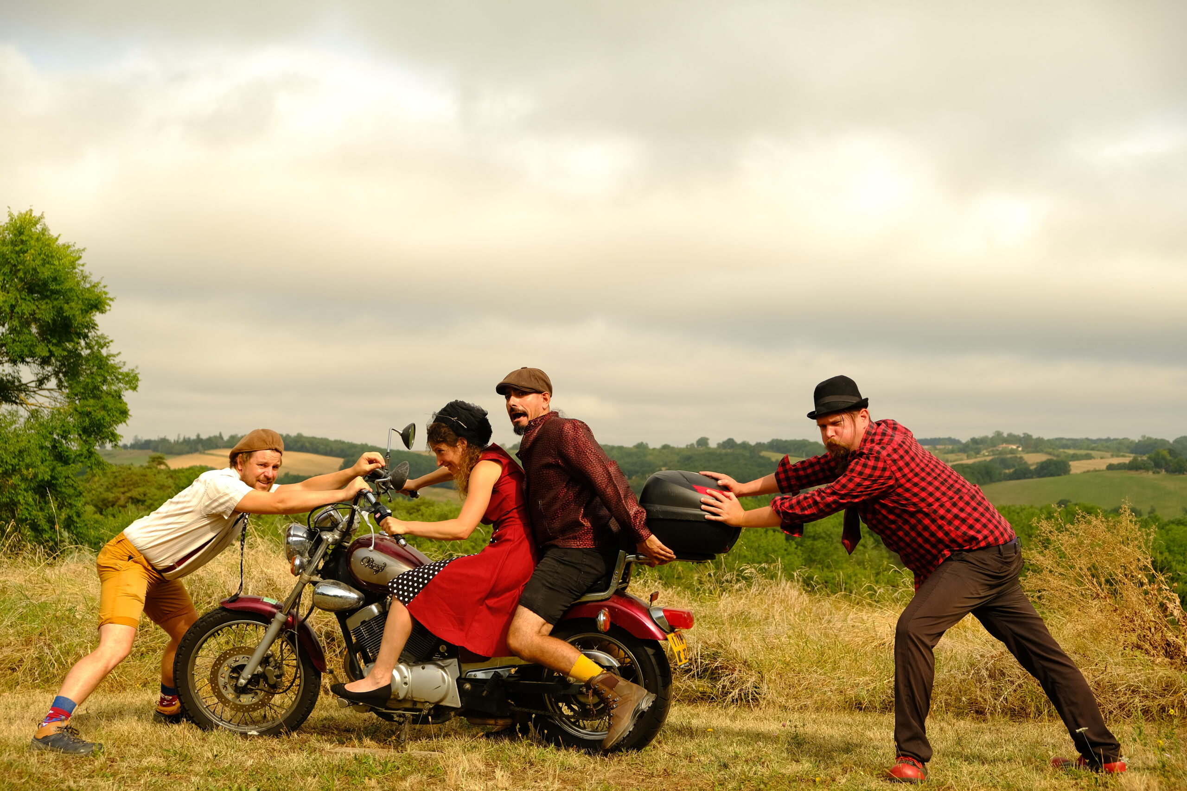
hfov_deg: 40.3
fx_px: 1616
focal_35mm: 49
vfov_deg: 27.5
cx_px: 594
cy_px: 396
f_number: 4
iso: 125
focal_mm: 32.9
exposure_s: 1/1000
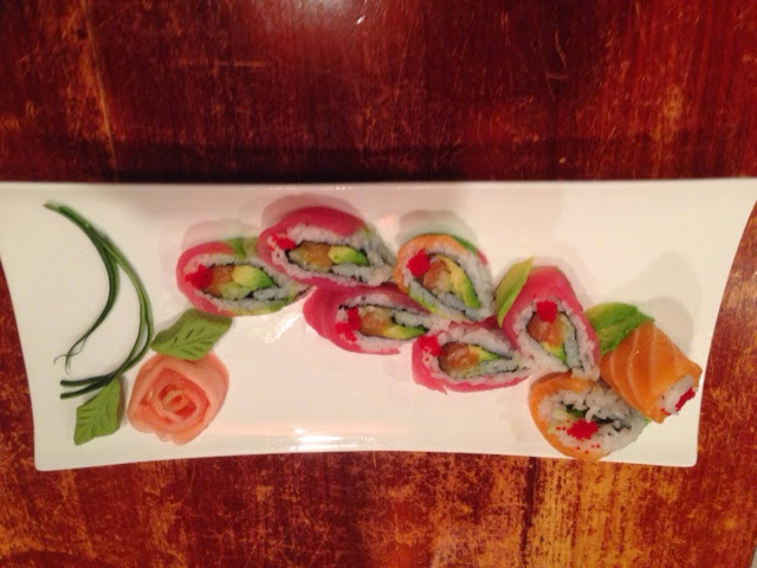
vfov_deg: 42.9
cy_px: 284
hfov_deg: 55.4
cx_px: 378
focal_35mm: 33
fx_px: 722
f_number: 2.4
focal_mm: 4.12
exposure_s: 1/20
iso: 200
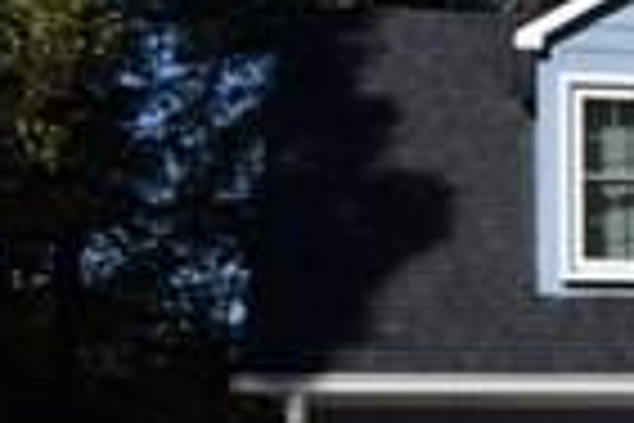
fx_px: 2523
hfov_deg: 12.4
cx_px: 1308
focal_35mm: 143
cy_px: 583
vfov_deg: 9.4
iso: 200
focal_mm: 21
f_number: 11
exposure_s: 1/500
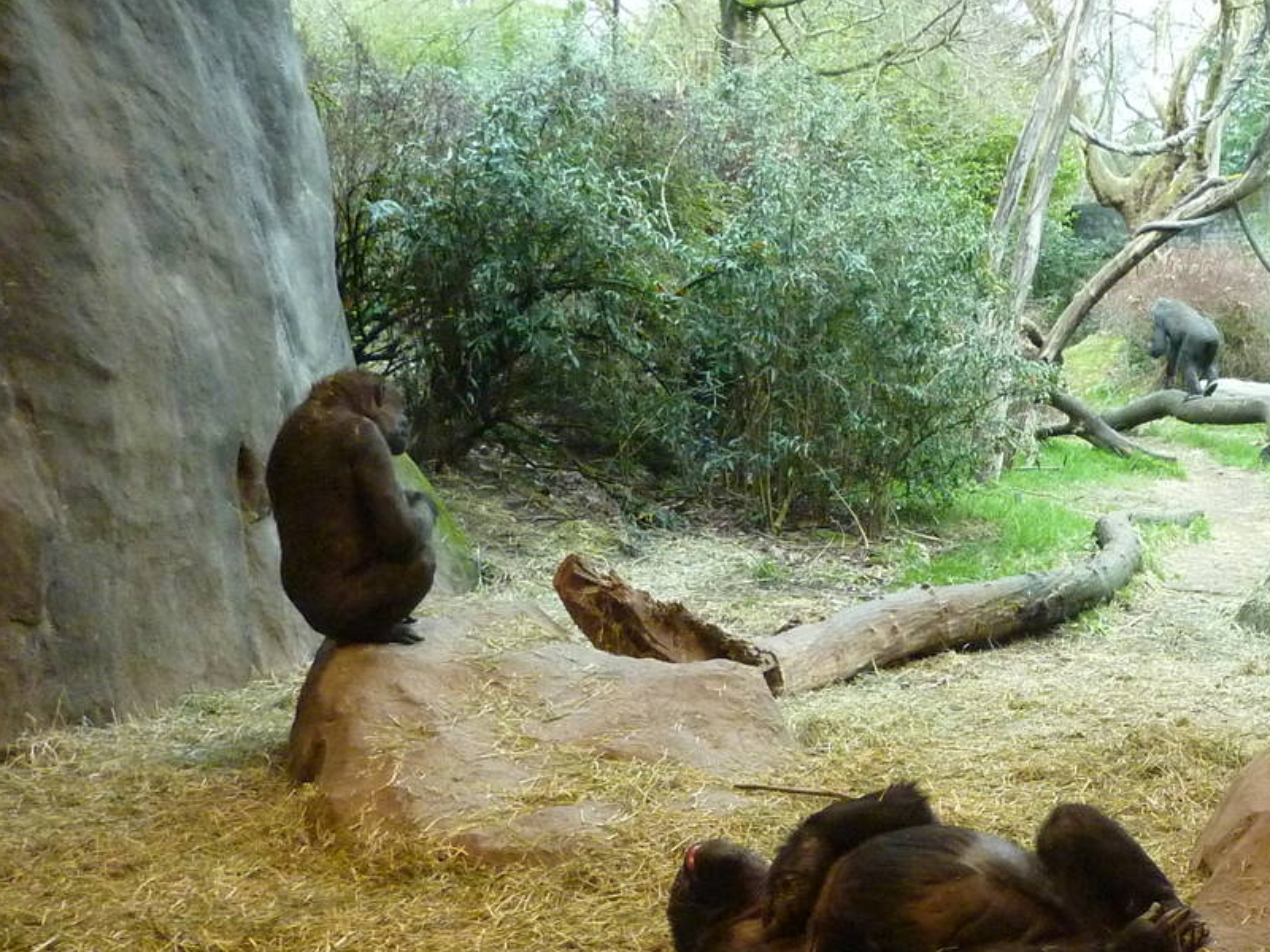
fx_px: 1834
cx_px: 1049
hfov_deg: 36.6
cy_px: 816
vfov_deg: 28.2
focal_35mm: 50
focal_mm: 4.1
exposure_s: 1/80
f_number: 3.3
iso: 400
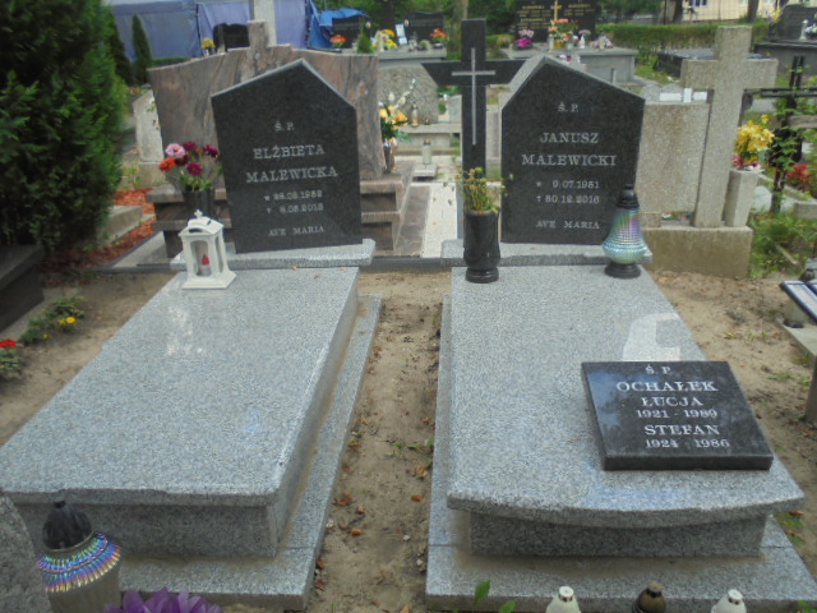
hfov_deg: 61.7
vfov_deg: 48.2
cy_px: 306
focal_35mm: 29
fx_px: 684
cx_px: 408
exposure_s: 1/125
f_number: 3.7
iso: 100
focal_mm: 5.3
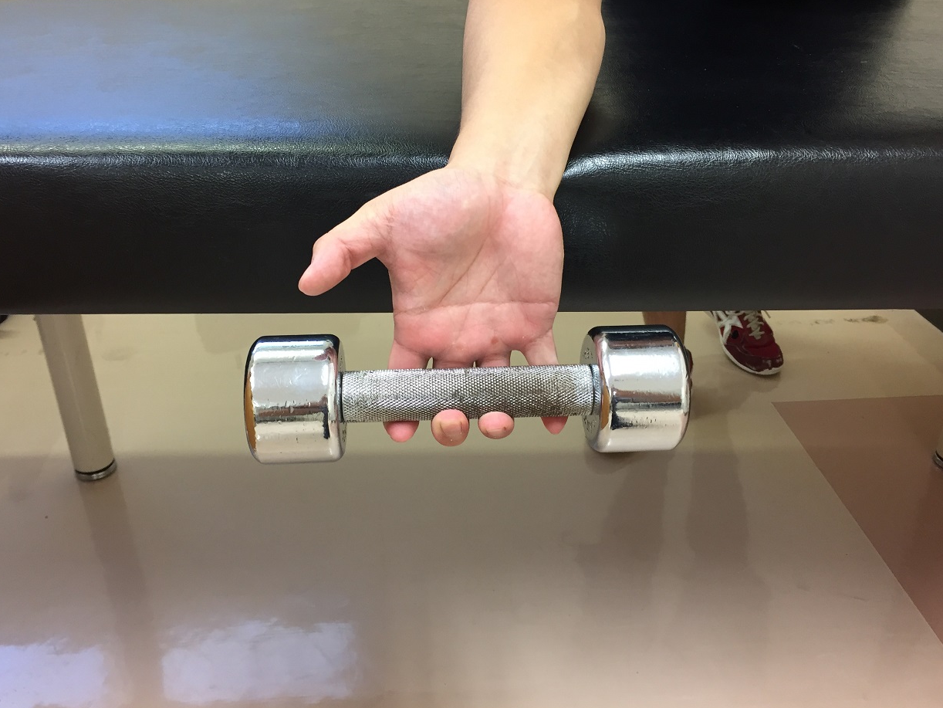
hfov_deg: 58.3
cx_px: 459
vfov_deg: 45.4
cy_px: 338
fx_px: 845
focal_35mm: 31
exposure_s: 1/33
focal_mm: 4.15
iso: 100
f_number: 2.2
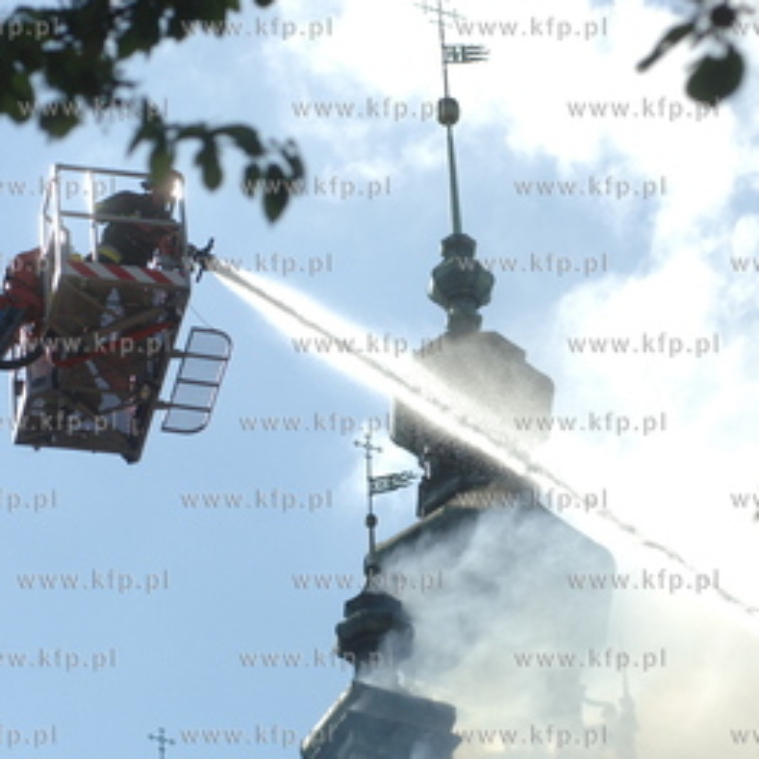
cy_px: 381
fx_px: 3845
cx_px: 470
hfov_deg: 11.3
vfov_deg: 11.3
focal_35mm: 155
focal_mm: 80
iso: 400
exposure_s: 1/2500
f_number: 6.3
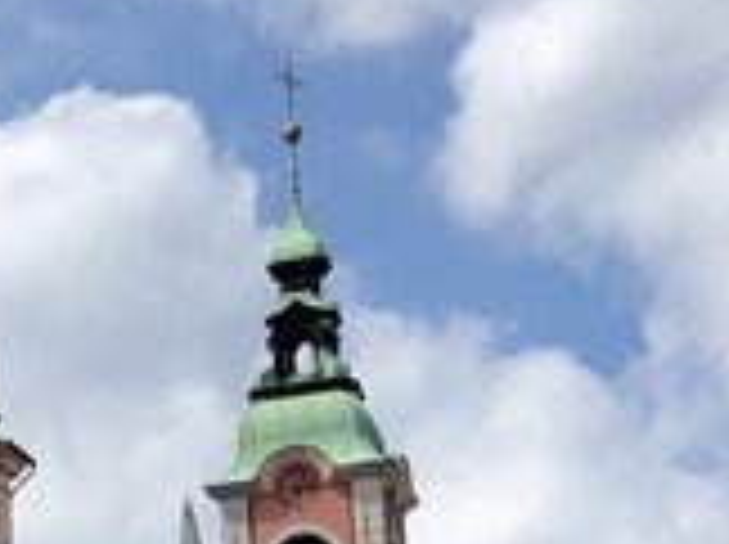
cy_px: 1092
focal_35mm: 177
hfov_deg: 9.8
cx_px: -1066
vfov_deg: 8.0
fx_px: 3722
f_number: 1.8
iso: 20
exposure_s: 1/2558
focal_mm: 4
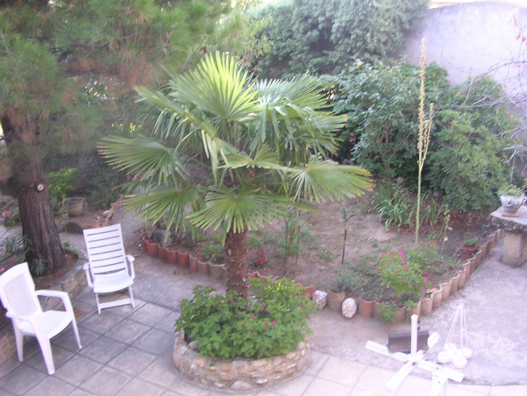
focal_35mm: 38
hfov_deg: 49.0
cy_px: 198
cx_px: 264
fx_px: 579
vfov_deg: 37.7
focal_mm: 5.8
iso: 100
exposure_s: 1/37.2
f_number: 2.8
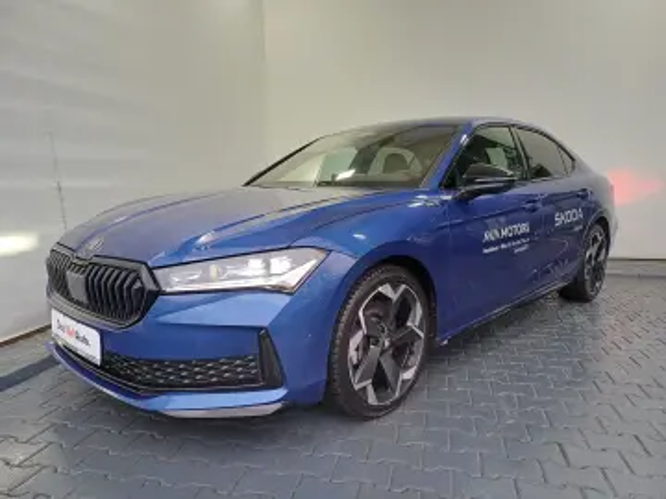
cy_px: 250
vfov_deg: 54.9
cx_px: 333
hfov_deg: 69.4
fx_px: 481
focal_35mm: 25
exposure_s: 1/60
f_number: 1.8
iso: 100
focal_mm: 4.65
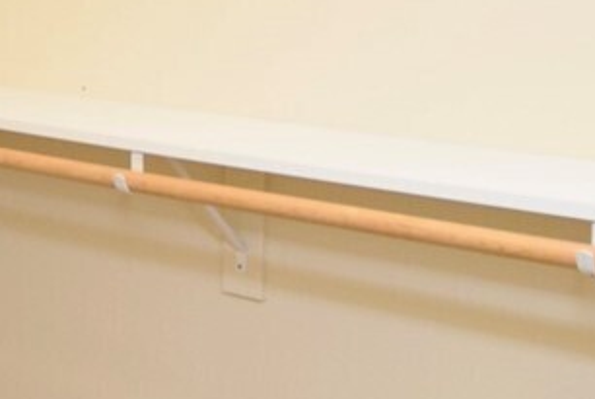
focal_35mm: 83
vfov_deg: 16.1
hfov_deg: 24.4
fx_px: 1374
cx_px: 231
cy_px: -12
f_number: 4
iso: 720
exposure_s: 1/60
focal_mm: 10
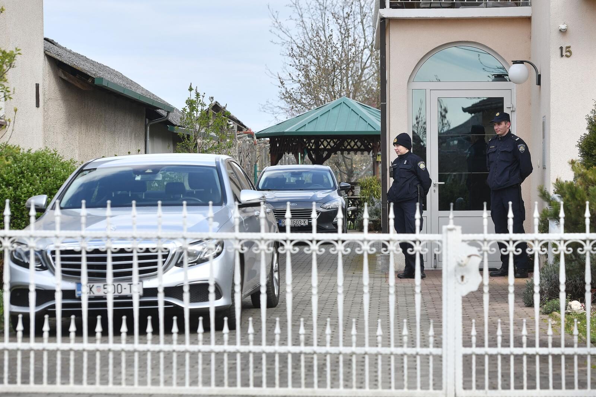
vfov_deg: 13.4
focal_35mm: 102
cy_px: 198
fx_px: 1688
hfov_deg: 20.0
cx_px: 298
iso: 140
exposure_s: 1/640
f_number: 7.1
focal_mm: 102
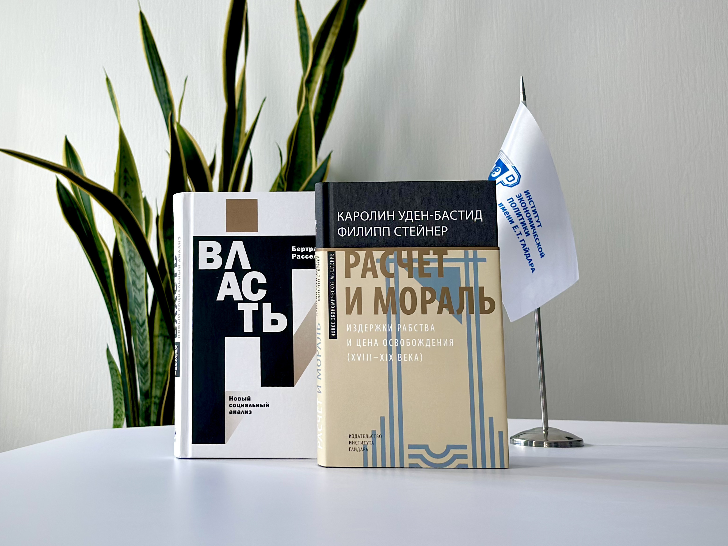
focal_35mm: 56
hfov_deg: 34.3
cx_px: 337
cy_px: 242
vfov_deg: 26.1
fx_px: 1178
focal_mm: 6.86
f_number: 1.78
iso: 80
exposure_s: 1/227
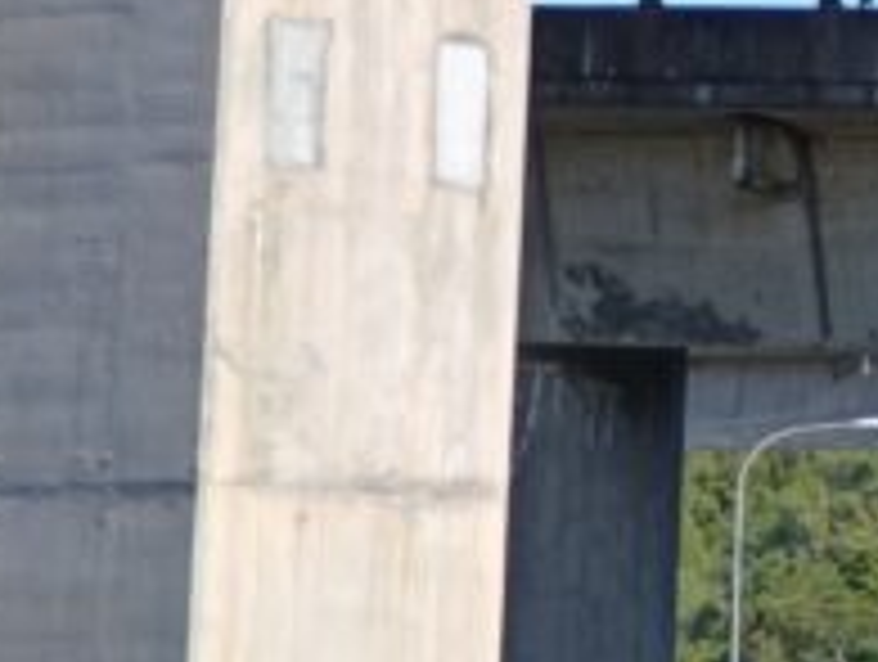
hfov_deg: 6.7
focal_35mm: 283
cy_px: -198
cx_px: 1842
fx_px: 7191
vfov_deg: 5.2
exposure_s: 1/481
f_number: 2
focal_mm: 7.08
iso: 50
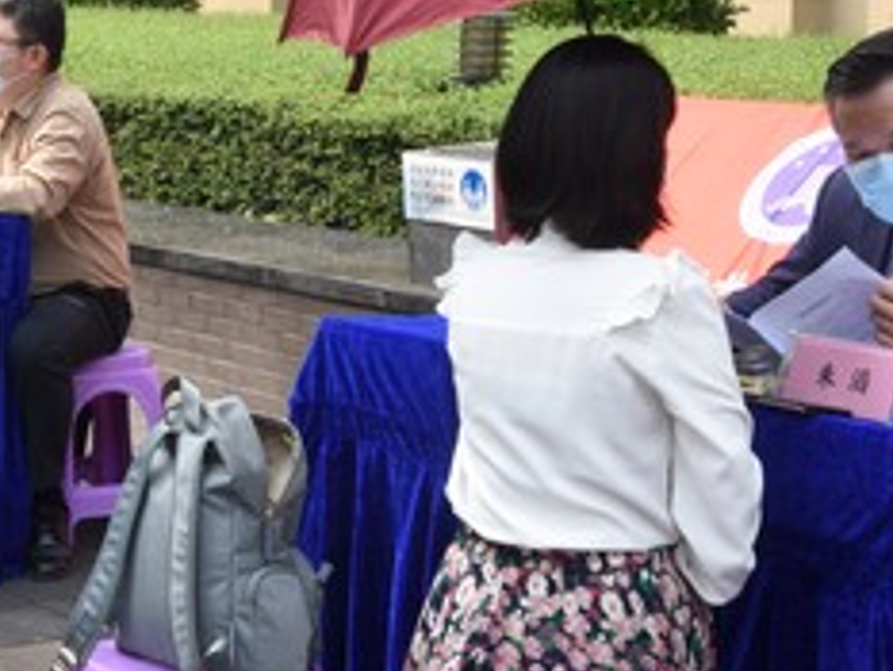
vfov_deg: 14.2
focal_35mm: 104
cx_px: 111
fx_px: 2684
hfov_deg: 18.6
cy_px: 192
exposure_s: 1/30
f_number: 18
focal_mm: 28
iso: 320
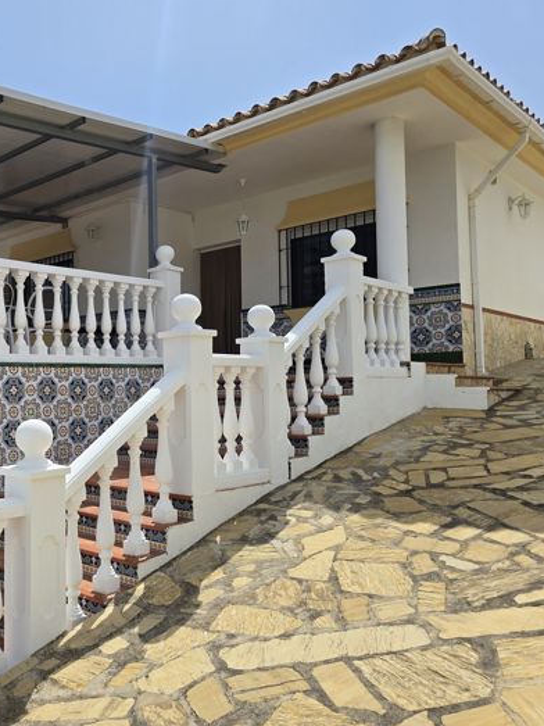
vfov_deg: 58.4
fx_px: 650
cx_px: 59
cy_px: 361
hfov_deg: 41.9
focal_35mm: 31
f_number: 1.7
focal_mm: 6.3
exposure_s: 1/1429
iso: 12
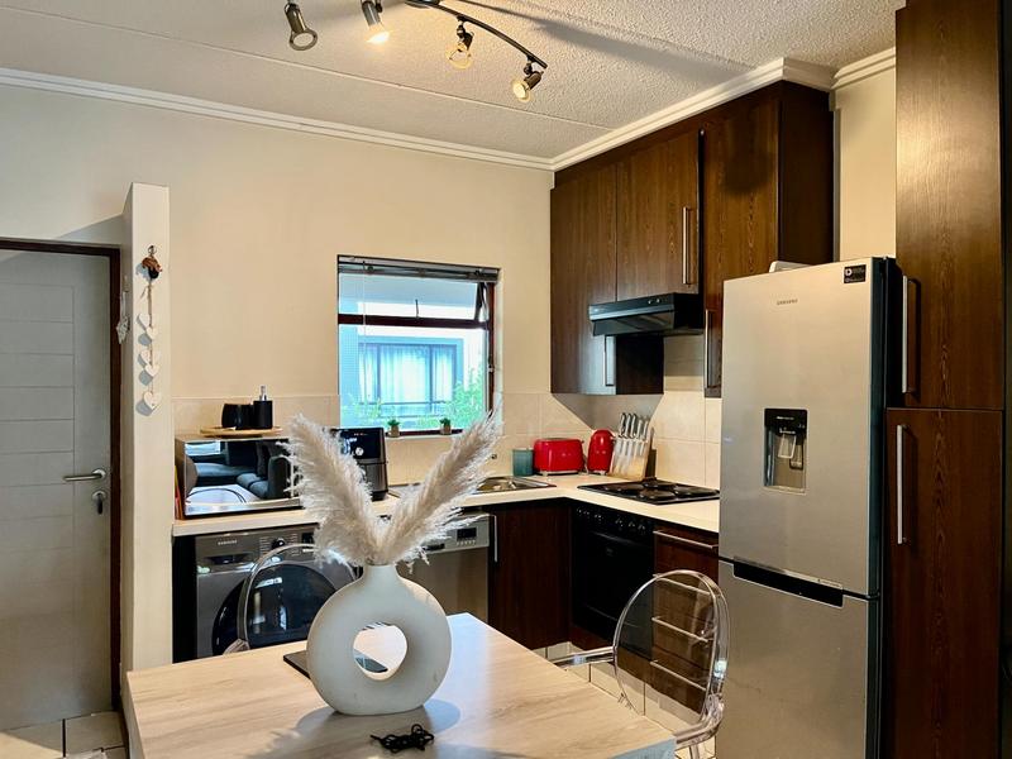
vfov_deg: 53.1
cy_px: 380
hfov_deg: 67.3
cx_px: 506
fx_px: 760
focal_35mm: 26
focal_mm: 5.1
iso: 500
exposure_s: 1/52
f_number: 1.6
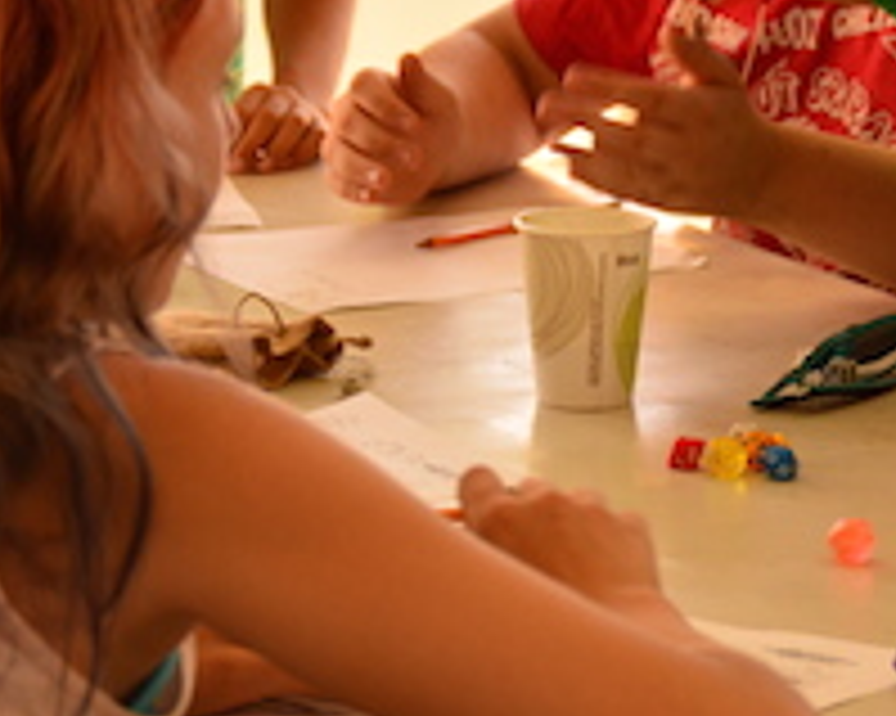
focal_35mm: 175
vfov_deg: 8.8
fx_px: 4640
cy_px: 293
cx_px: 916
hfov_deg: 10.9
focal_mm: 55
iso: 400
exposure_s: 1/125
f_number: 4
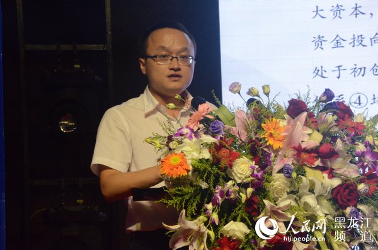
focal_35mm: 120
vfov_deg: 11.4
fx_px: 1257
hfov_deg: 17.1
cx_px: 189
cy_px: 125
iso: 3200
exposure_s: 1/50
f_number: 22
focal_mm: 80
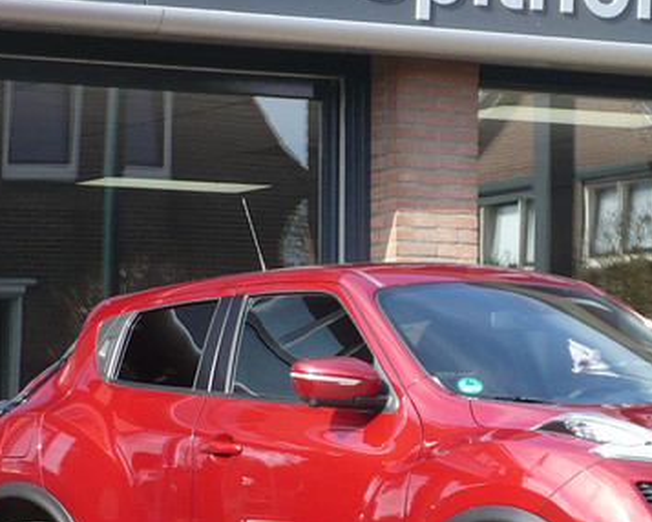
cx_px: 484
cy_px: 371
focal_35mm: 180
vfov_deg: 8.6
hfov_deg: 10.7
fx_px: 3475
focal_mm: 11.4
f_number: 3.2
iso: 100
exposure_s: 1/320
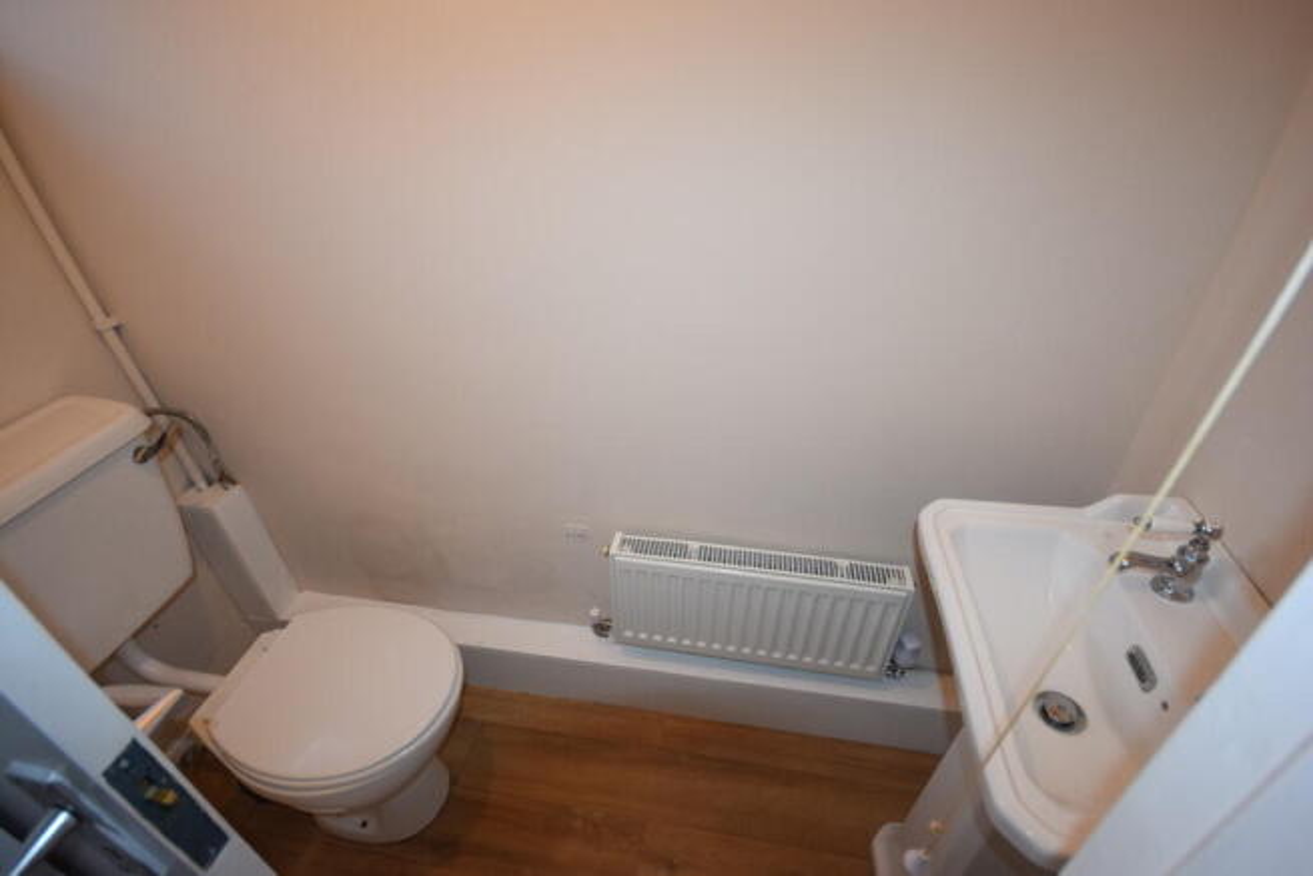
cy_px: 438
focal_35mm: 16
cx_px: 656
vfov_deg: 72.1
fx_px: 602
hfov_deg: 95.0
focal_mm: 11
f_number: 4.5
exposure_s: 1/80
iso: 800
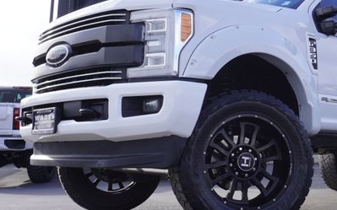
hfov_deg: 36.4
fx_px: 496
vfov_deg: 23.9
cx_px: 265
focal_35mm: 54
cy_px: 80
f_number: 8
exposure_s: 1/125
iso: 100
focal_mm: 22
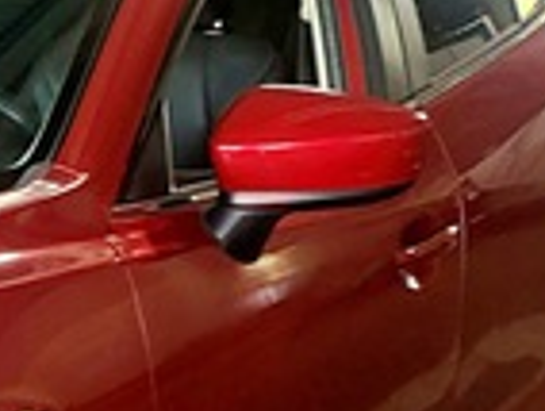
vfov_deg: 11.3
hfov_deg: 11.9
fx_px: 2082
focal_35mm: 132
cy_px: 202
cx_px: -787
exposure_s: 1/100
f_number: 1.8
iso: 125
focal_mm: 5
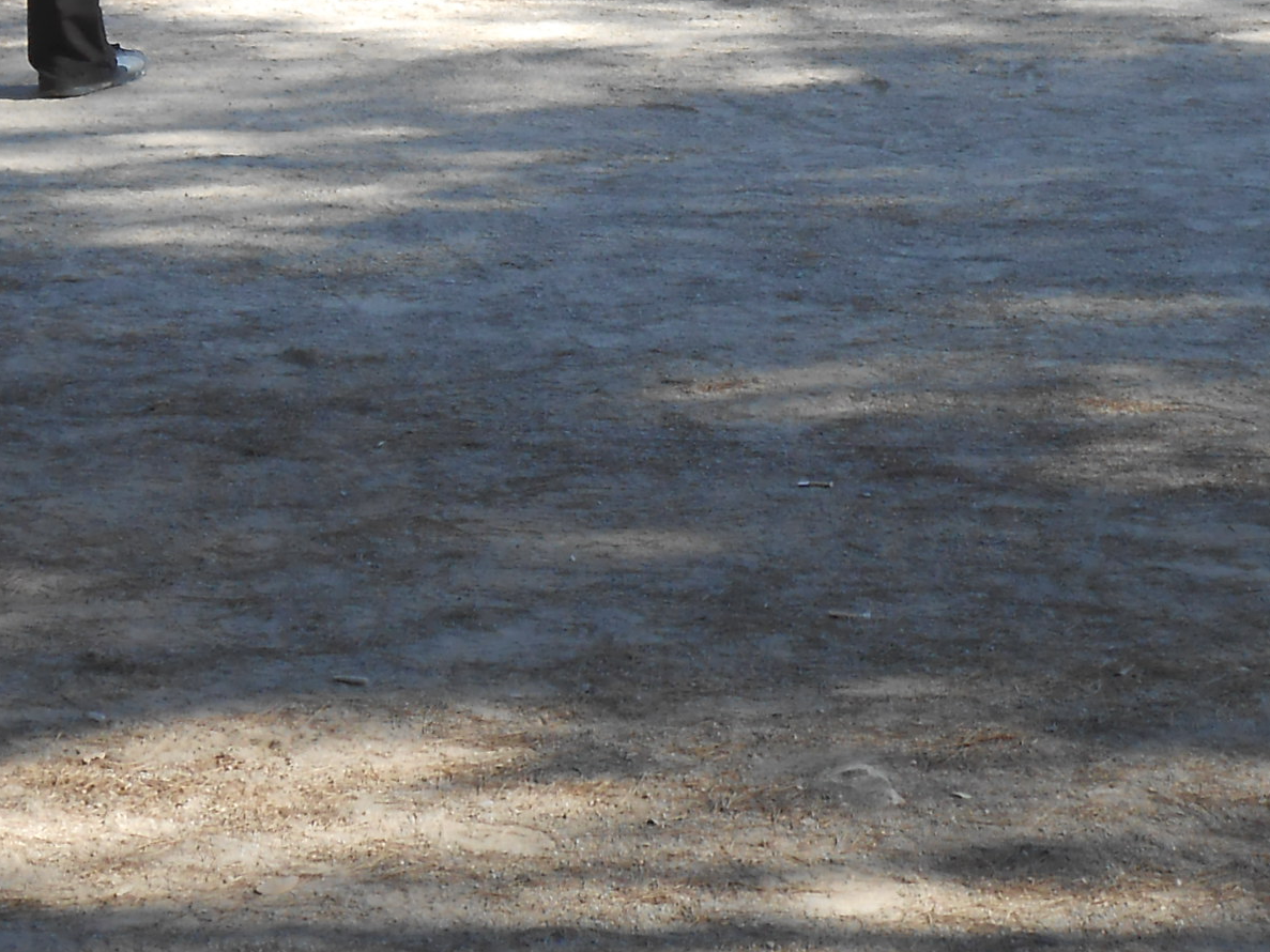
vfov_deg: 11.9
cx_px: 593
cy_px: -245
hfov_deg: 16.3
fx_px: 4439
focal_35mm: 121
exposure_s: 1/200
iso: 80
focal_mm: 7.8
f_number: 4.5
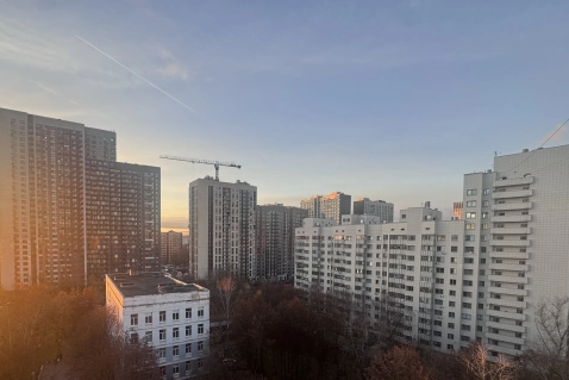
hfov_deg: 86.7
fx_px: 300
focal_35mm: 19
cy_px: 254
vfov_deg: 63.0
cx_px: 261
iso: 50
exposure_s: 1/99
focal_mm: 2.22
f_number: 2.2
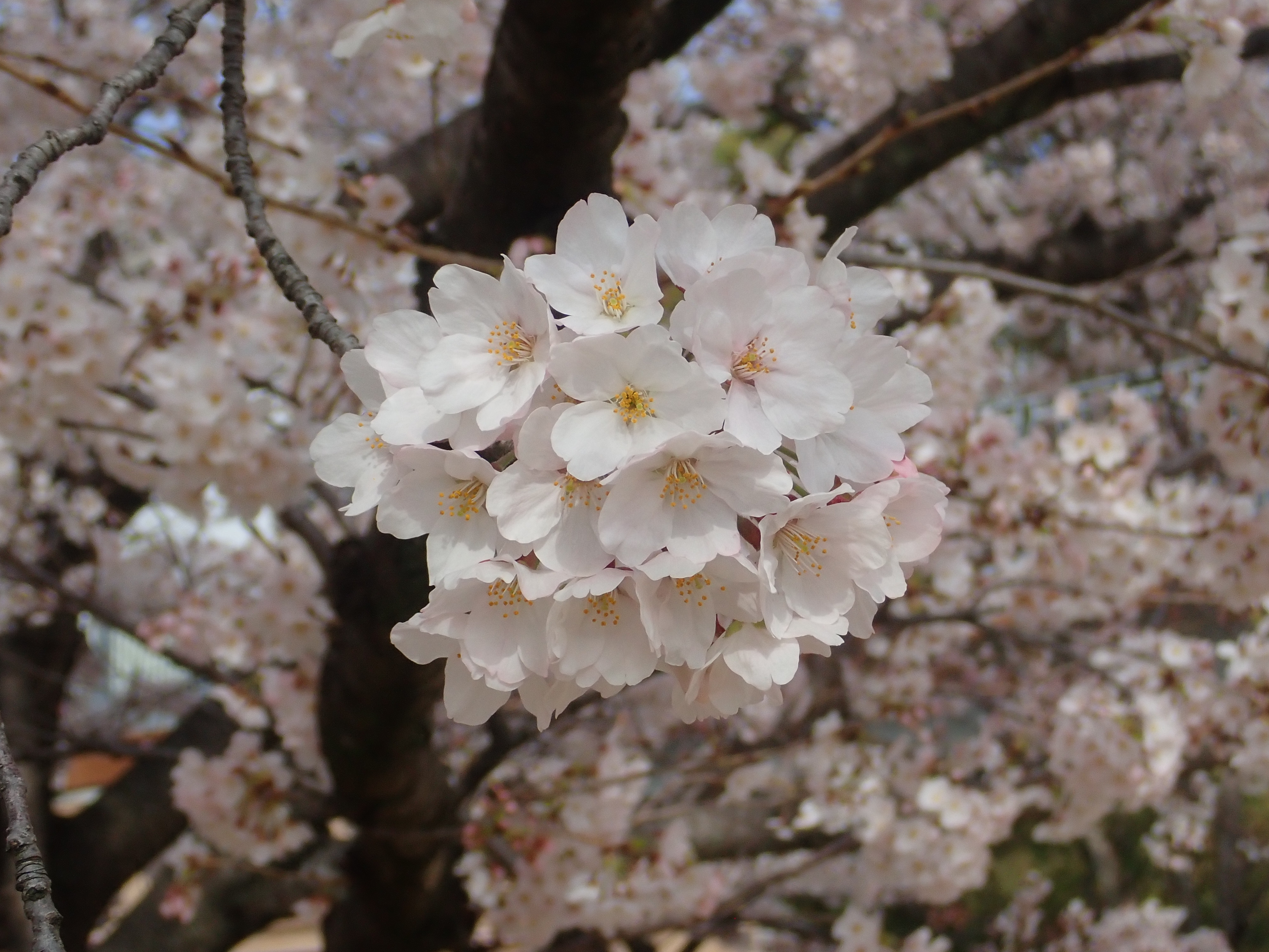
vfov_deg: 19.9
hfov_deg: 26.3
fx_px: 2713
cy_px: 476
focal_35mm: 74
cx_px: 634
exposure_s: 1/640
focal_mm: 13.47
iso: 200
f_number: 5.6
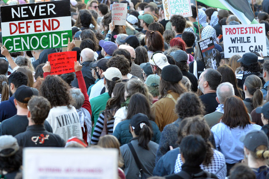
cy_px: 62
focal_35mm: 380
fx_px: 2839
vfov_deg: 3.6
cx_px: 57
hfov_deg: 5.4
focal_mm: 200
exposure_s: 1/400
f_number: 5
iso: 1250
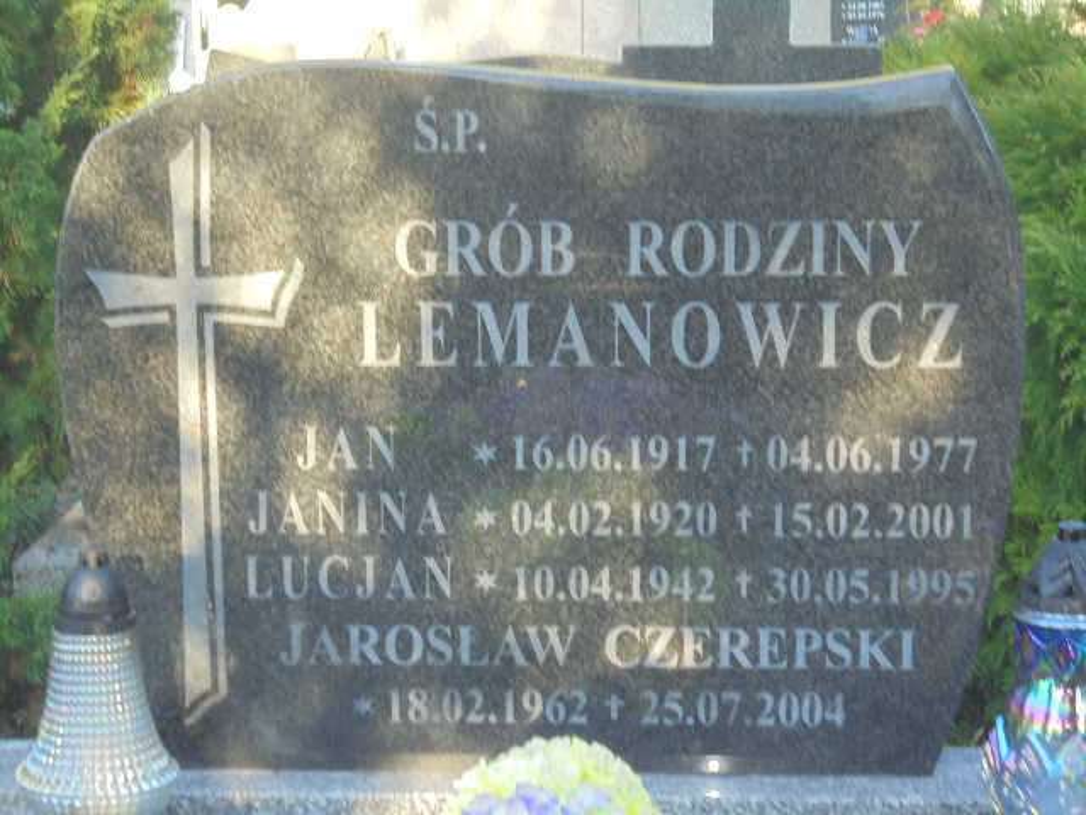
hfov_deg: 20.9
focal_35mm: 94
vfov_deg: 15.7
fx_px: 2949
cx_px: 543
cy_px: 408
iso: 100
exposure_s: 1/40
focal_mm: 16.9
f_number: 4.7
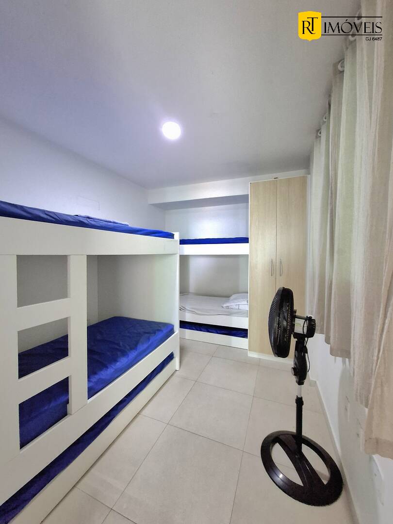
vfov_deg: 106.2
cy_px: 262
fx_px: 197
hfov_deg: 89.9
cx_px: 196
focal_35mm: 13
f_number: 2.2
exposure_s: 1/24
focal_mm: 1.74
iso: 400
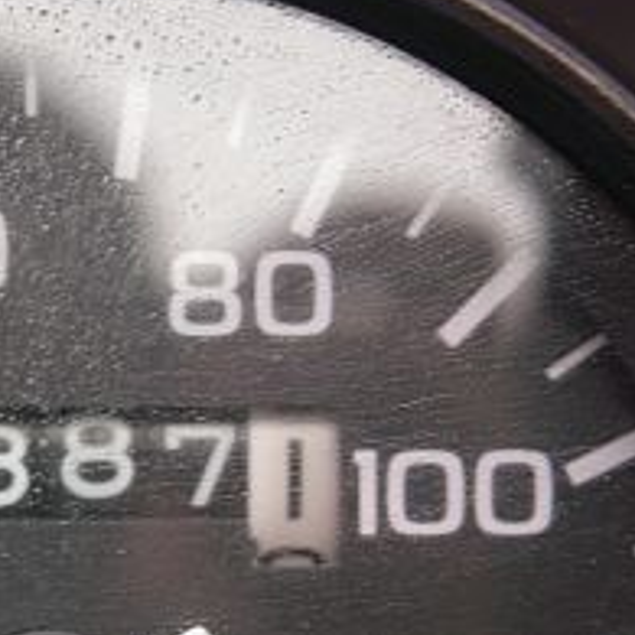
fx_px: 6371
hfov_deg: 5.7
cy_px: 443
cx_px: 49
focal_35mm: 307
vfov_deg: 5.7
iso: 200
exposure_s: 1/60
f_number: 3.5
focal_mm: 43.7
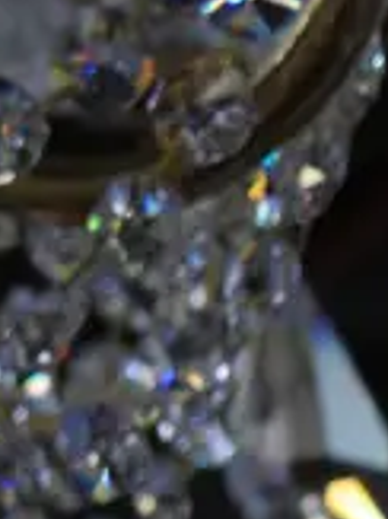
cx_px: -809
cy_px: -500
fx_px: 4714
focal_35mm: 315
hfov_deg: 4.5
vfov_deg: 6.1
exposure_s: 1/60
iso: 250
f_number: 5.3
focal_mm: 25
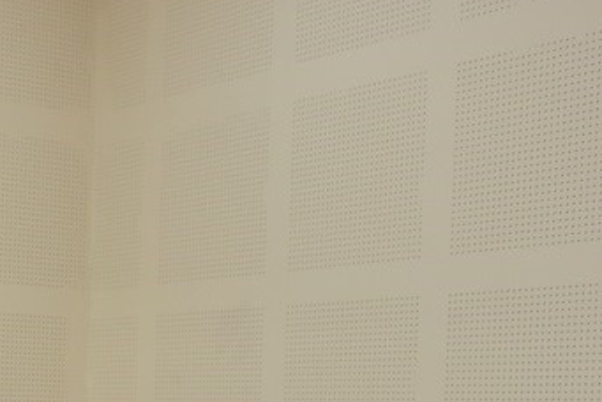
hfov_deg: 21.9
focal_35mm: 89
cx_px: -26
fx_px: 1490
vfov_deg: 14.8
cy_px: 495
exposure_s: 1/100
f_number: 5
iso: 800
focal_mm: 18
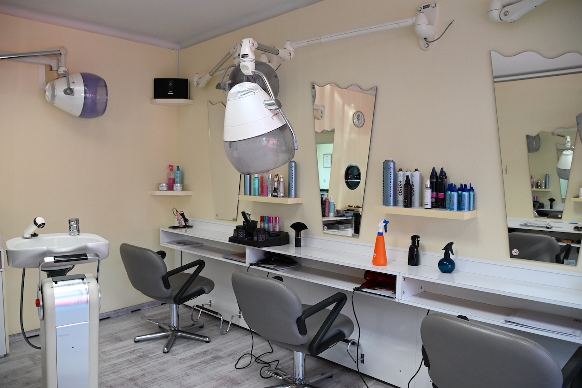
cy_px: 194
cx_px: 291
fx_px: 436
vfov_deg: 47.9
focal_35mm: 27
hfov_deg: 67.4
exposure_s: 1/125
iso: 720
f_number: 3.5
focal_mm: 18
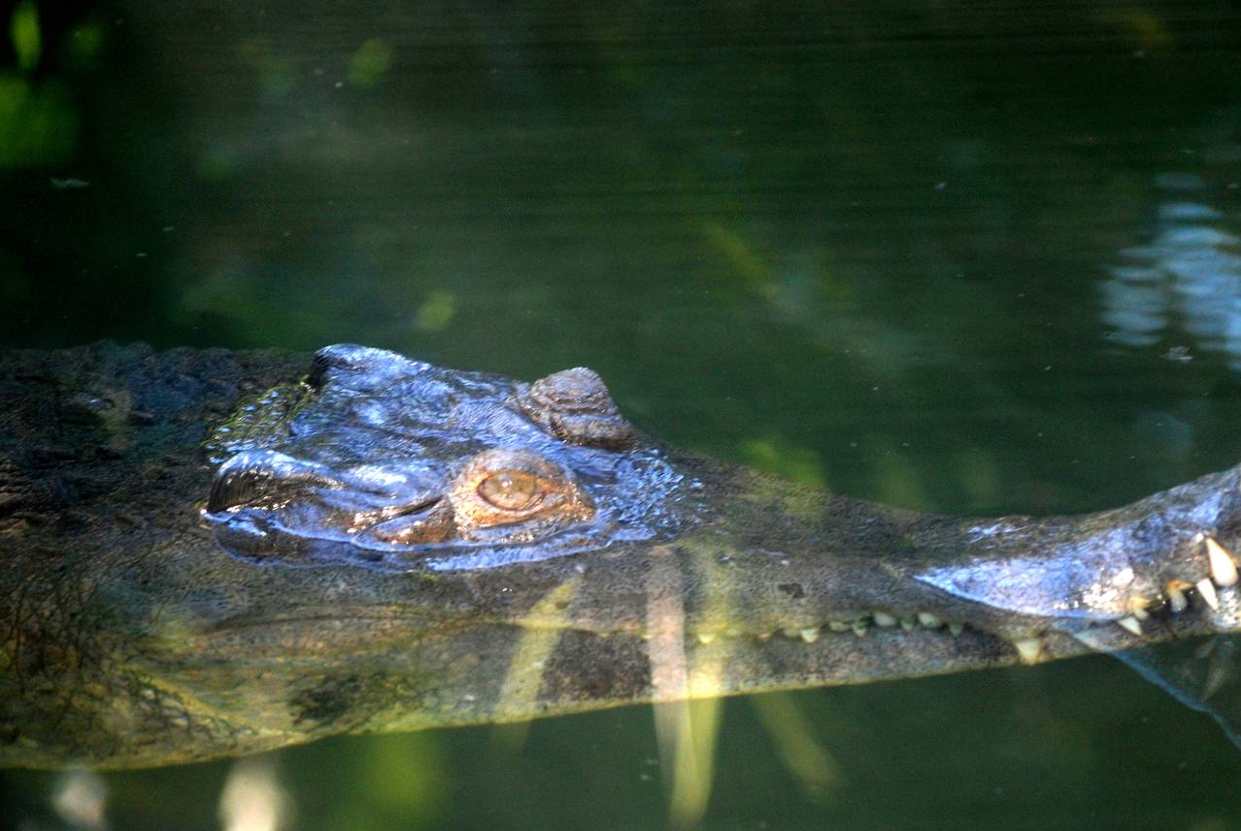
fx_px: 8719
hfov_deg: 8.1
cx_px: 752
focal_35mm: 253
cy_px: 509
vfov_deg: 5.5
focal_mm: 135
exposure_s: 1/60
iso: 400
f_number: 4.5
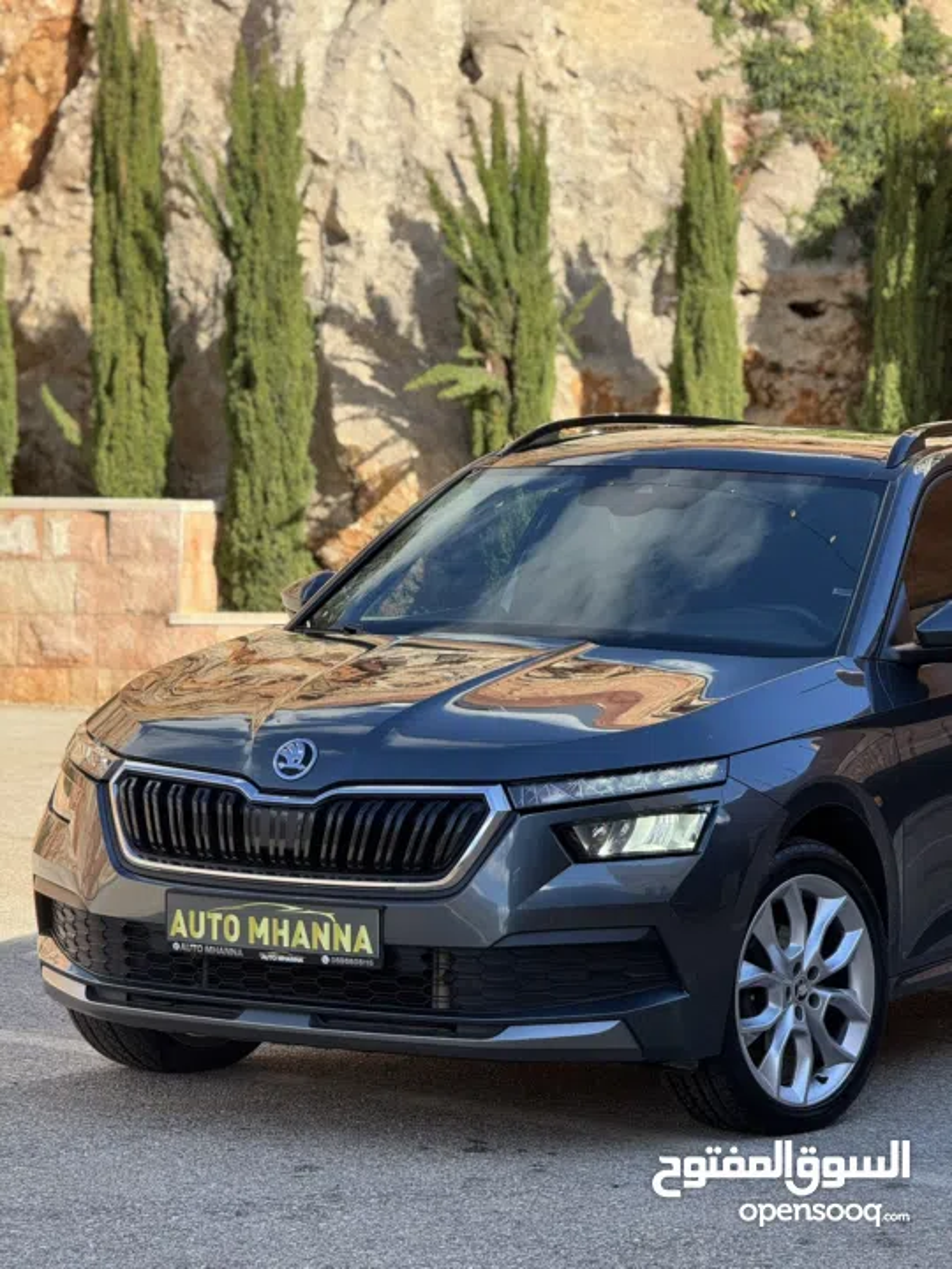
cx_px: 476
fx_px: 4400
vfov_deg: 16.4
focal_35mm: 120
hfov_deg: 12.3
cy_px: 634
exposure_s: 1/389
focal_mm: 15.66
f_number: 2.8
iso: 50
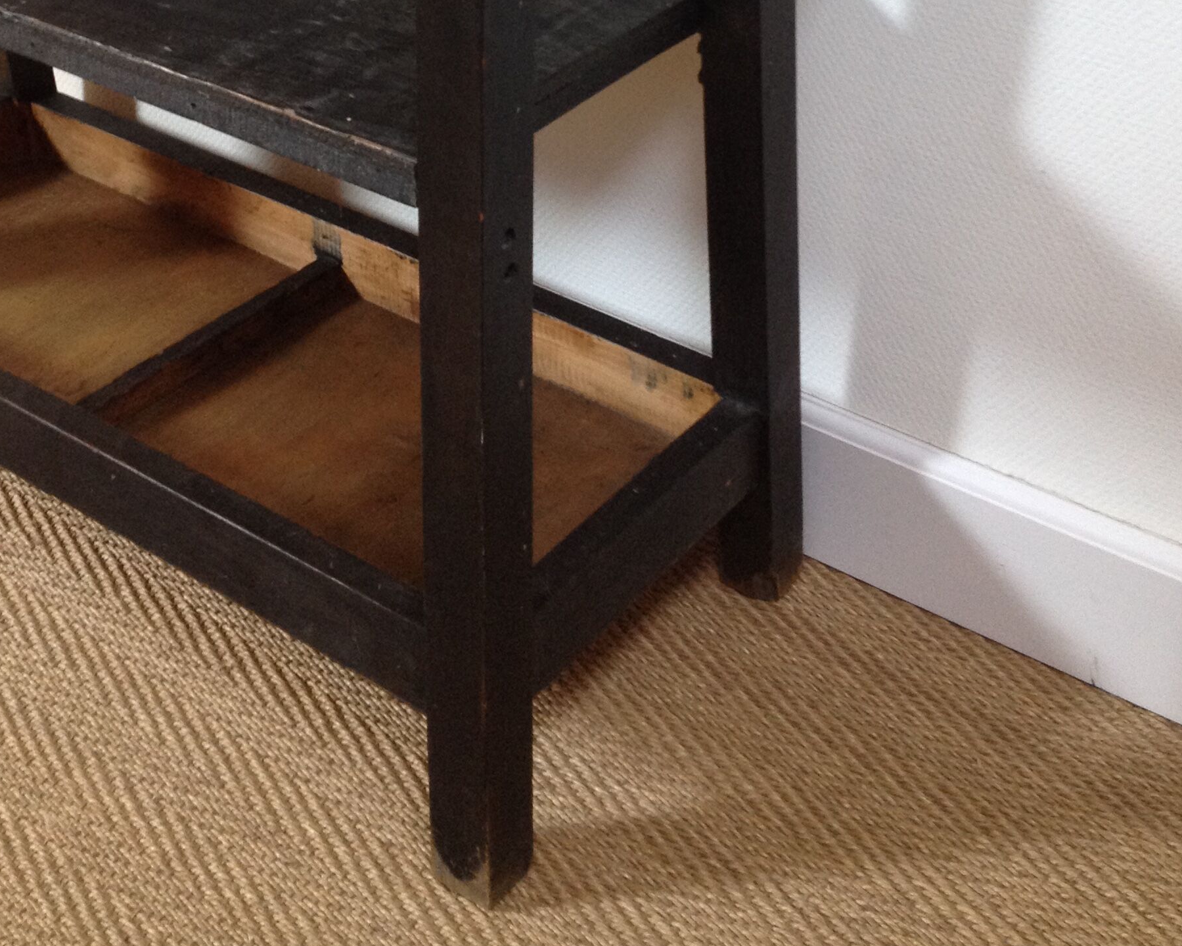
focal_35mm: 62
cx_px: 481
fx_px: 2169
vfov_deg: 23.2
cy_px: -87
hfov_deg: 30.4
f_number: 2.4
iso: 125
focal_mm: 4.28
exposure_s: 1/20
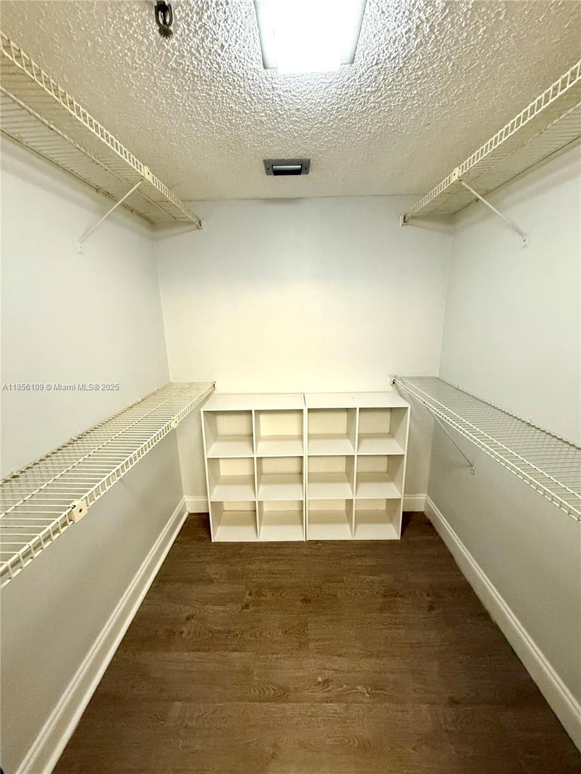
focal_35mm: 14
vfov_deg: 102.1
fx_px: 313
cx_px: 290
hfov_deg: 85.7
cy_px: 387
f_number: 2.2
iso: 640
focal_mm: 2.22
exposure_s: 1/60
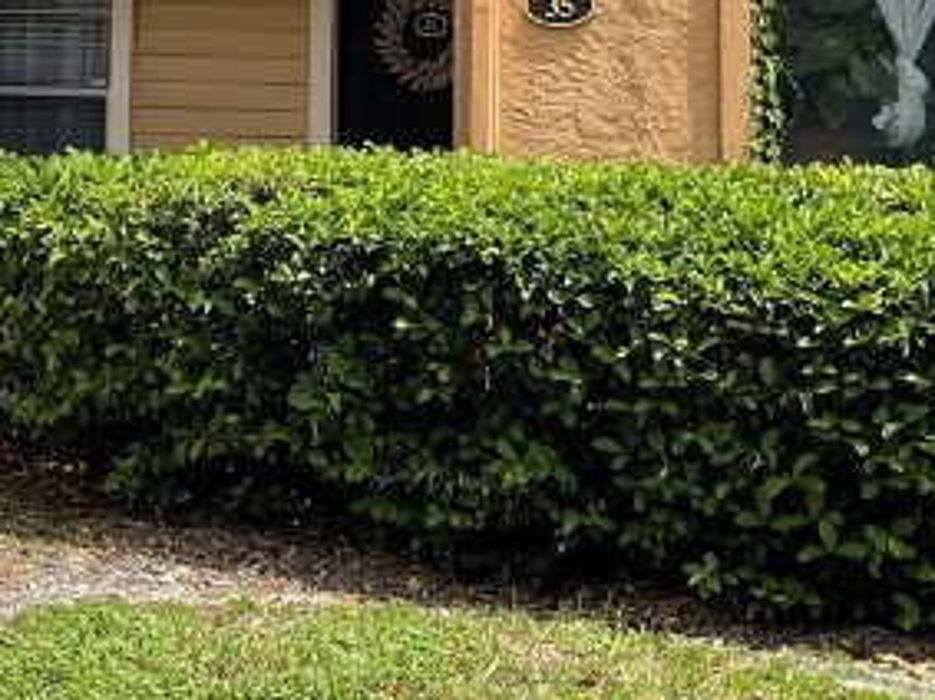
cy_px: -162
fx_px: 2538
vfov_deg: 15.1
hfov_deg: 20.2
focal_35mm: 94
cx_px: -26
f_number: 1.6
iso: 32
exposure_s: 1/1912
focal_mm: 5.1
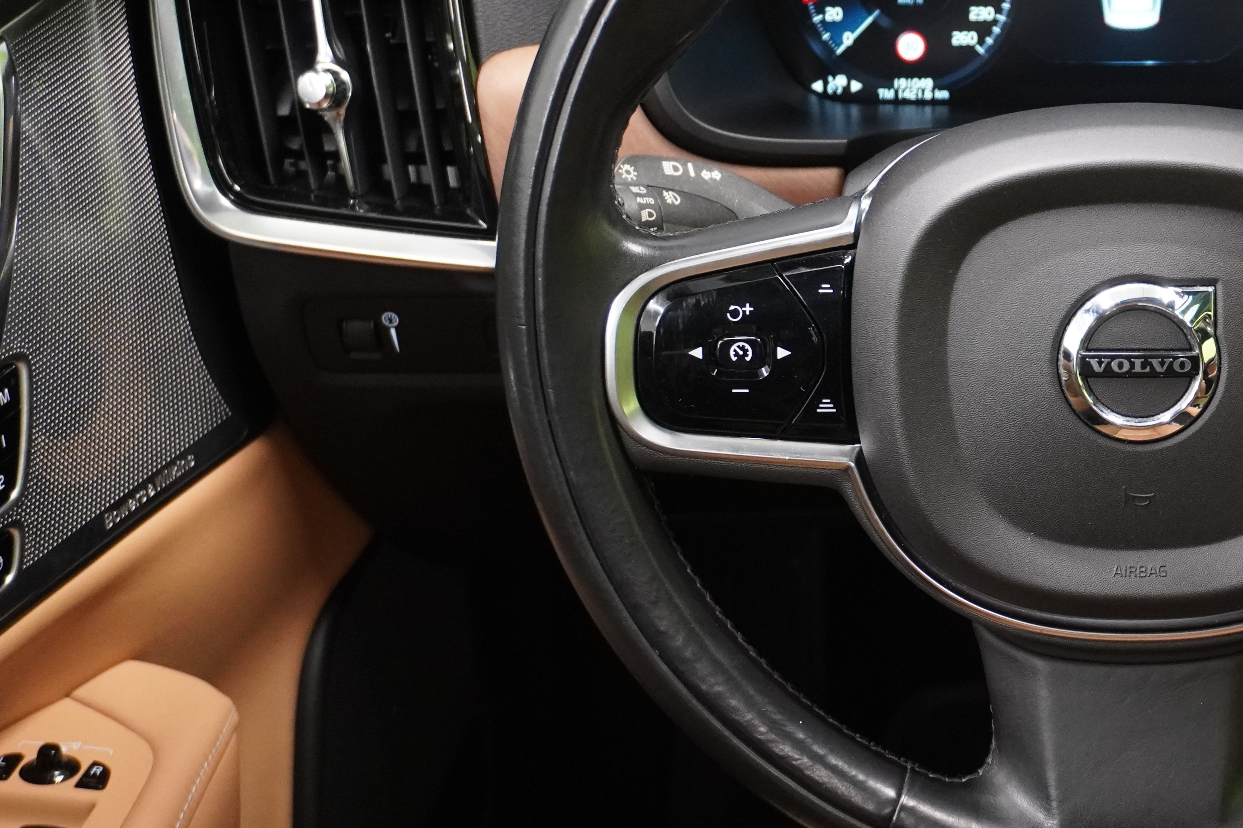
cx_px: 1136
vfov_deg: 20.6
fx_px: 2279
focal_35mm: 66
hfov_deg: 29.2
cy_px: 306
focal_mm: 24
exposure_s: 1/40
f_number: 4.5
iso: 2000
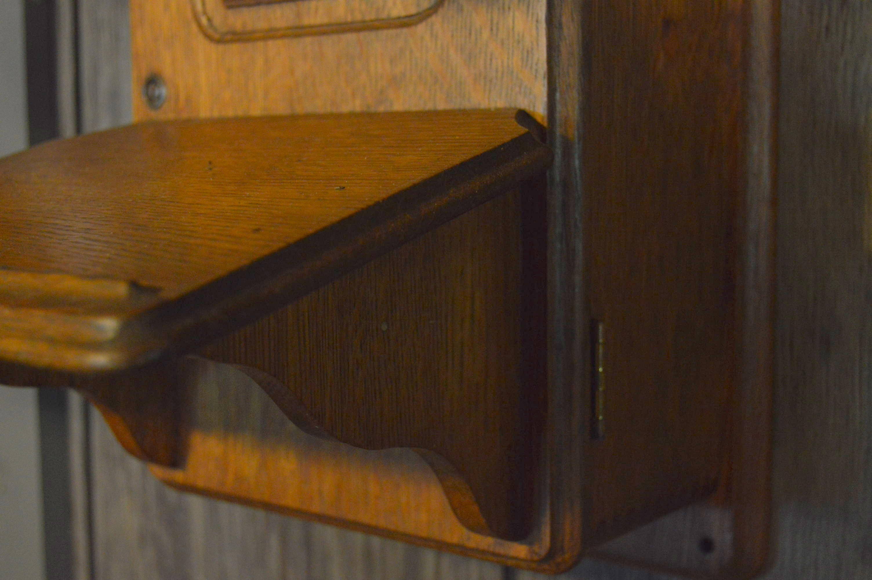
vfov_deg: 23.7
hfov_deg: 35.1
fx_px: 1379
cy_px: 290
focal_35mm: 57
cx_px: 436
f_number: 4.8
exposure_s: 1/80
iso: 1600
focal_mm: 38
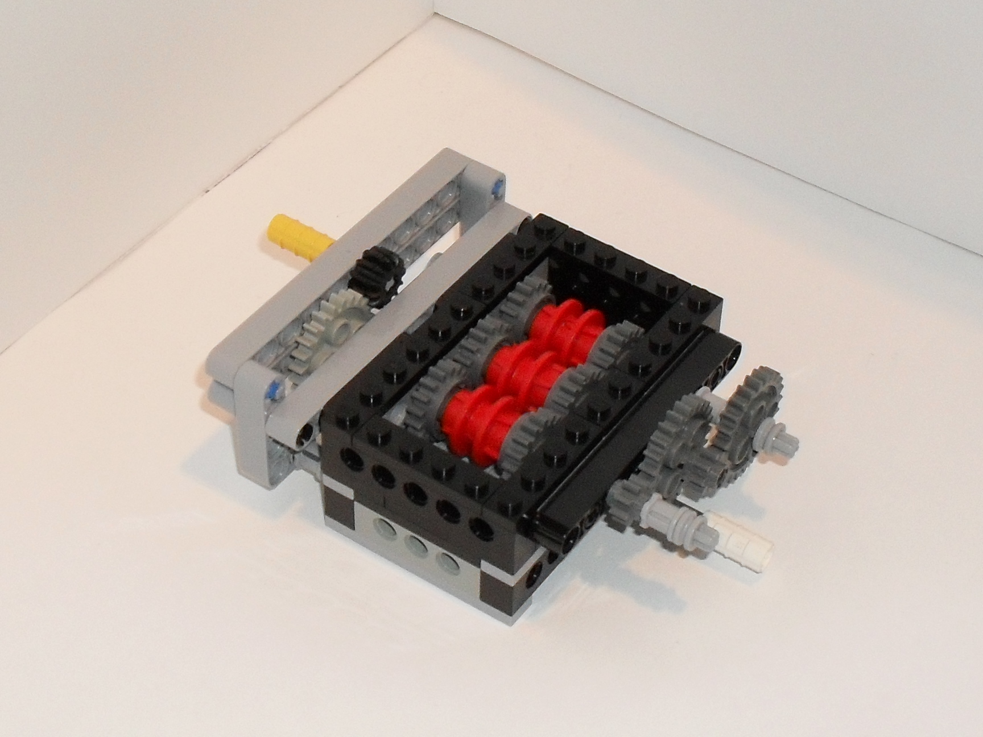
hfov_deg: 52.6
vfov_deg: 40.7
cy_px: 368
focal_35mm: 35
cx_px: 492
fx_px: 994
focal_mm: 6.3
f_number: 3.2
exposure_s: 1/45
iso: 200
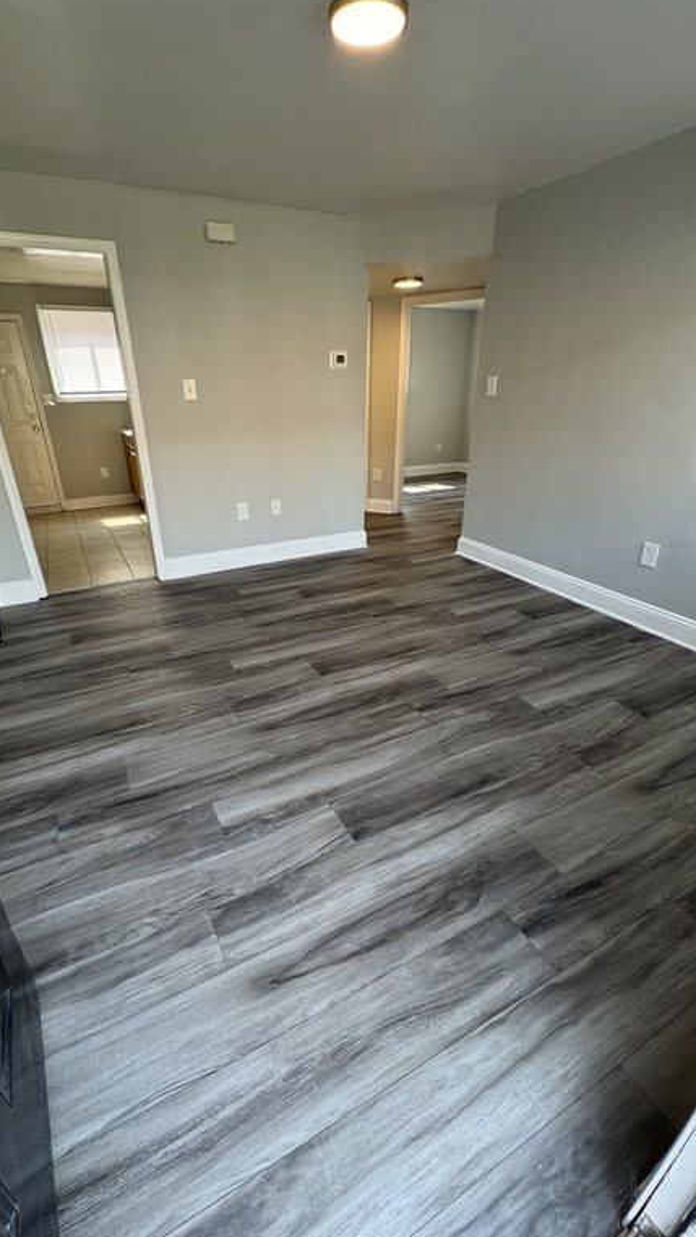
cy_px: 639
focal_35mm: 16
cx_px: 328
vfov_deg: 99.3
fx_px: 525
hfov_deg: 67.0
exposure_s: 1/99
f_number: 2.2
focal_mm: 2.22
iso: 100
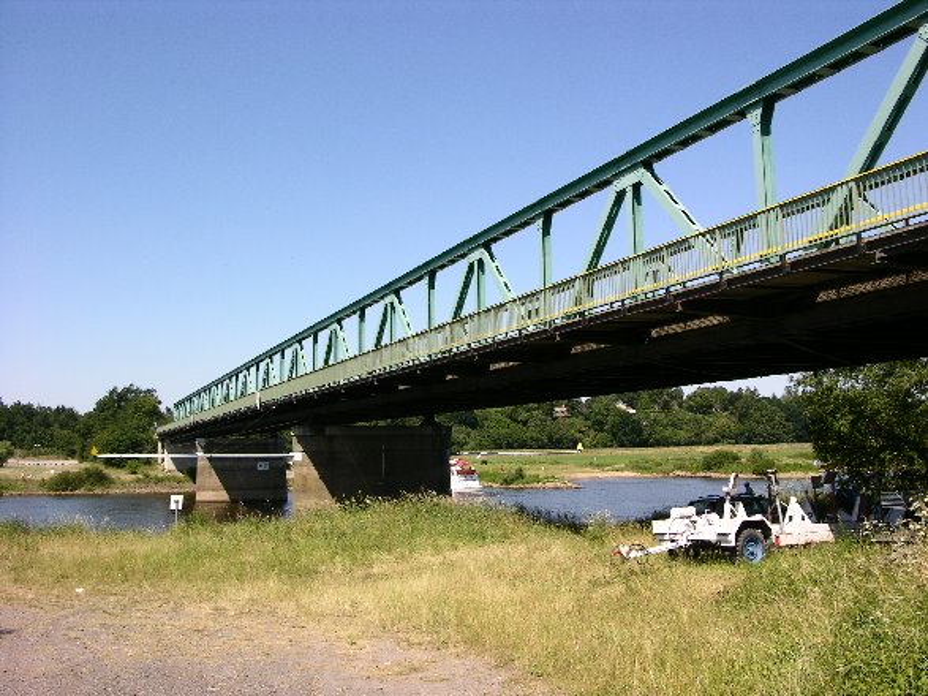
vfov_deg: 40.7
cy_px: 348
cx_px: 464
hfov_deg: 52.6
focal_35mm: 35
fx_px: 938
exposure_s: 1/121
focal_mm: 8.9
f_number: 8
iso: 50
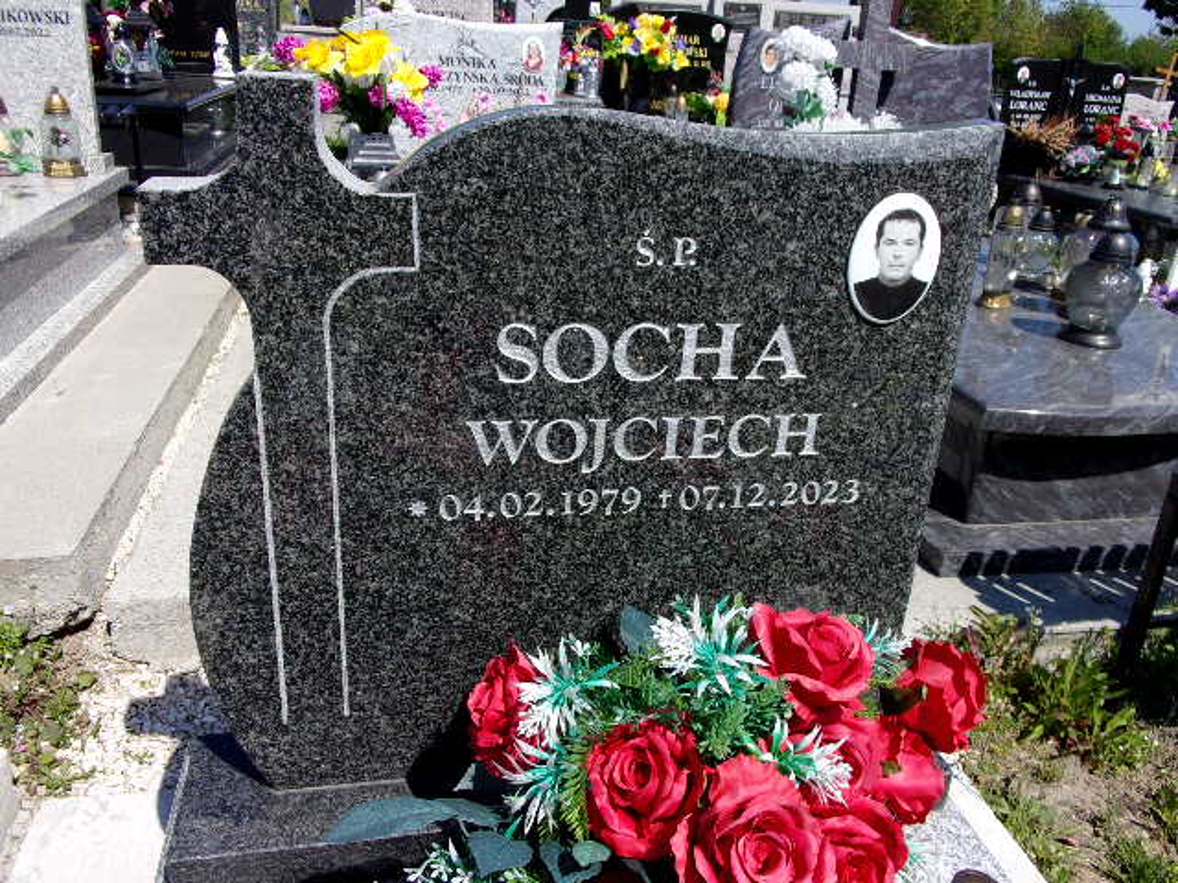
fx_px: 953
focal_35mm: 28
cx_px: 589
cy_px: 442
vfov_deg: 49.7
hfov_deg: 63.4
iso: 80
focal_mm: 5.1
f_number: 10.8
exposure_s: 1/105
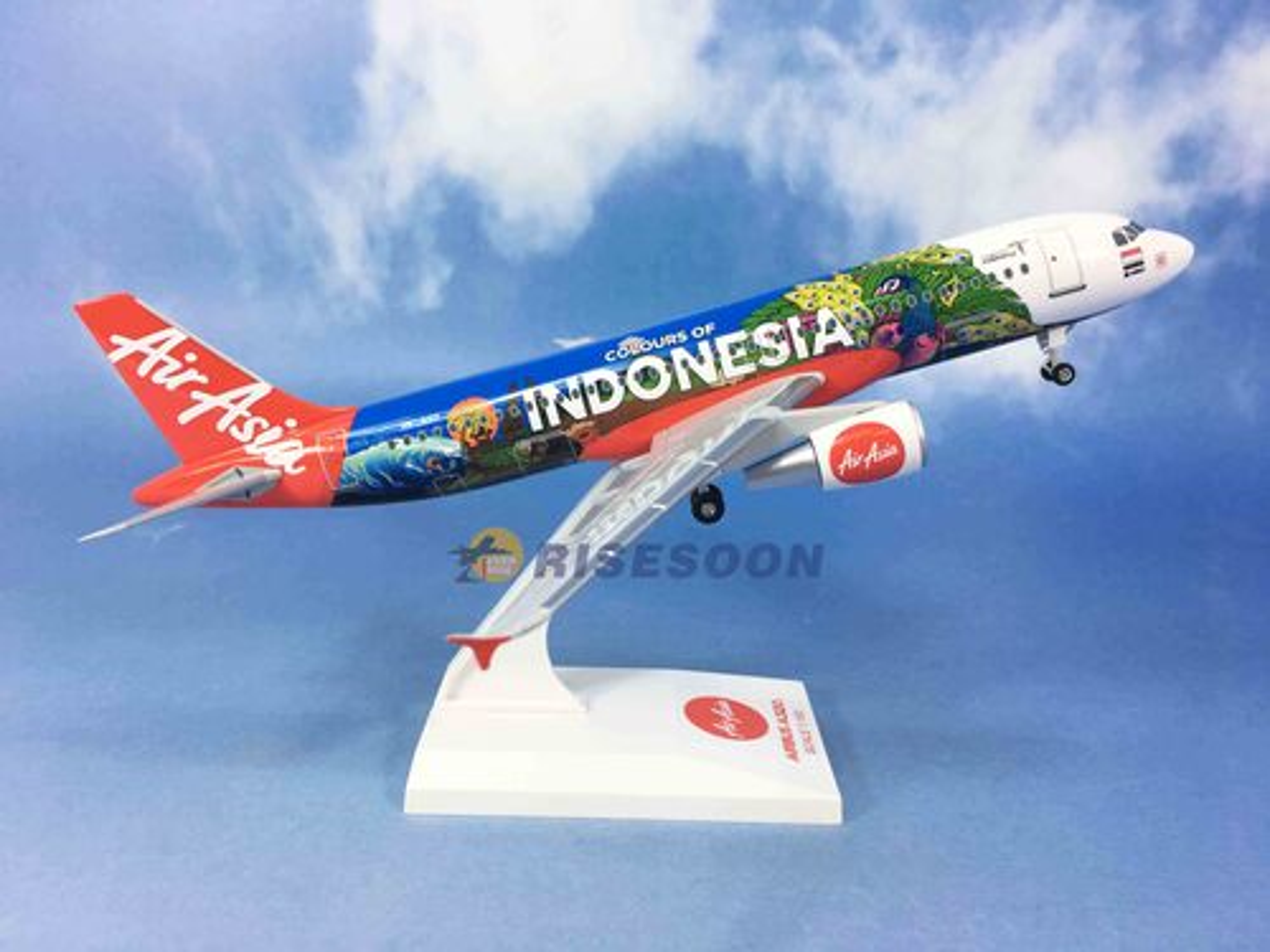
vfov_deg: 48.2
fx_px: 1064
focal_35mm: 29
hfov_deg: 61.7
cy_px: 476
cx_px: 635
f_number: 2.2
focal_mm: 4.15
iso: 32
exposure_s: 1/120
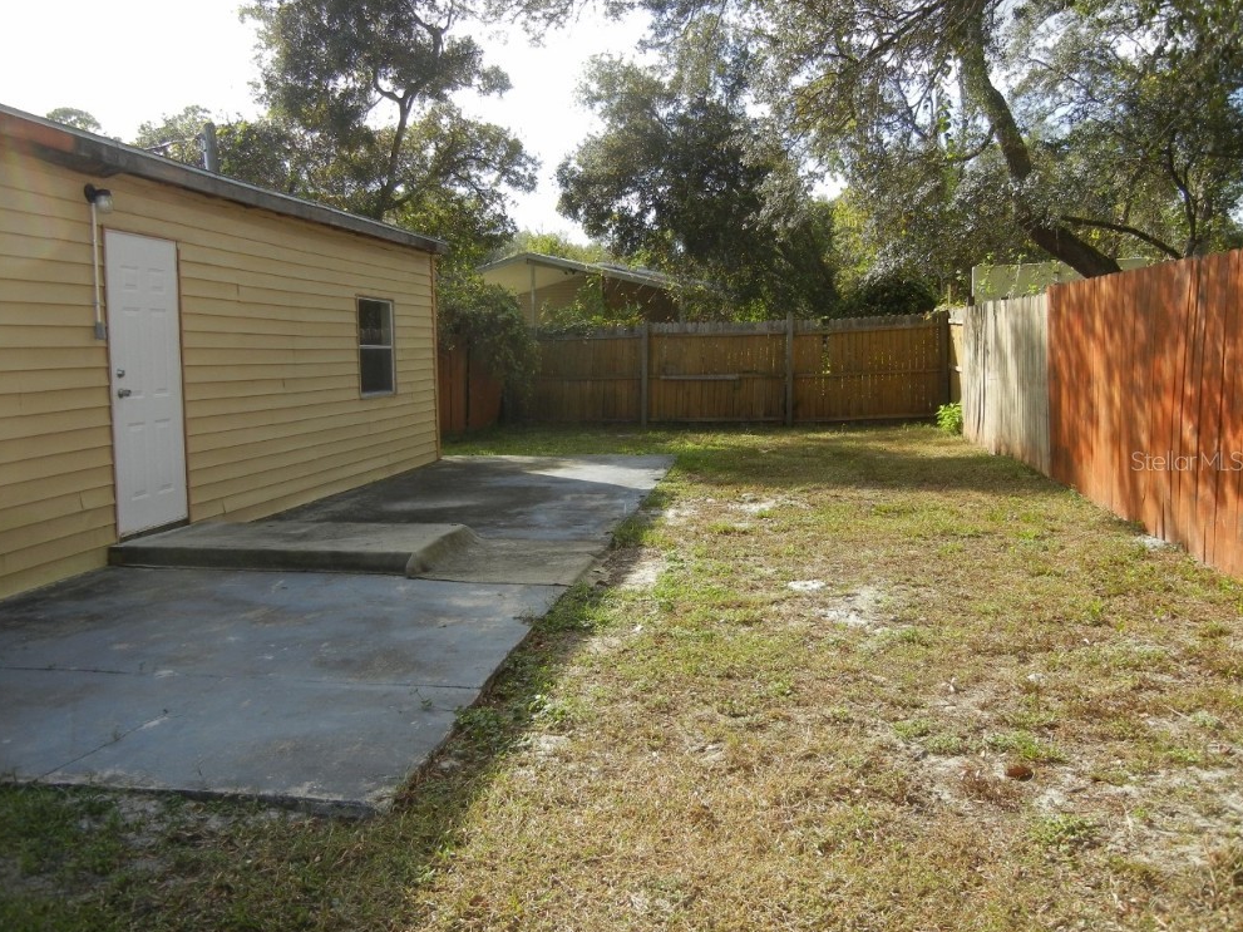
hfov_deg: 58.4
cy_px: 460
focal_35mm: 31
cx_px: 607
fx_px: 1113
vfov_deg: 45.4
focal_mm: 5.4
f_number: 3.5
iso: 160
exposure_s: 1/673
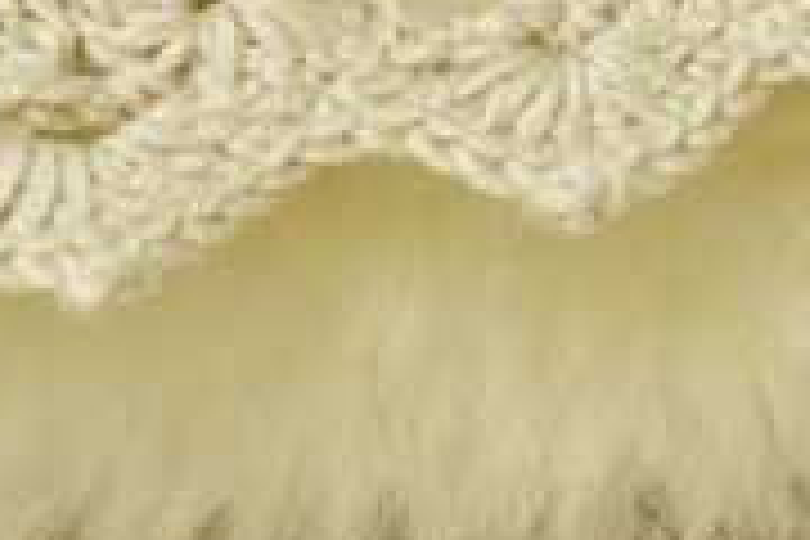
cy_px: -338
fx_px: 7859
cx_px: 990
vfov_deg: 3.9
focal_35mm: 349
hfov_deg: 5.9
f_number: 4
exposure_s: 1/200
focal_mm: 35
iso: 500
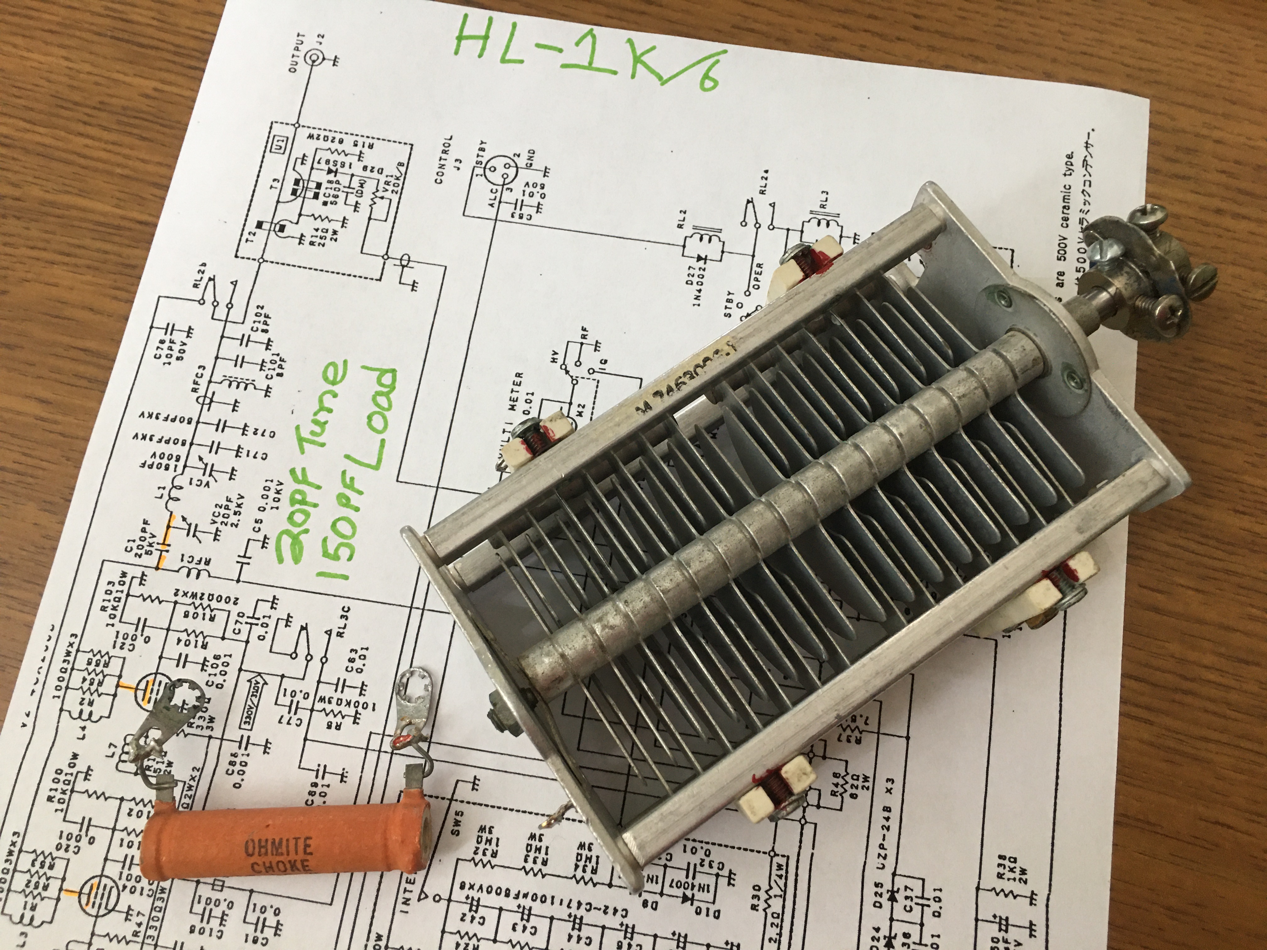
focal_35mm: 29
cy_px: 475
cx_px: 634
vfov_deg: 48.2
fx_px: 1061
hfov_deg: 61.7
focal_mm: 4.15
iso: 64
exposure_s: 1/15
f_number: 2.2
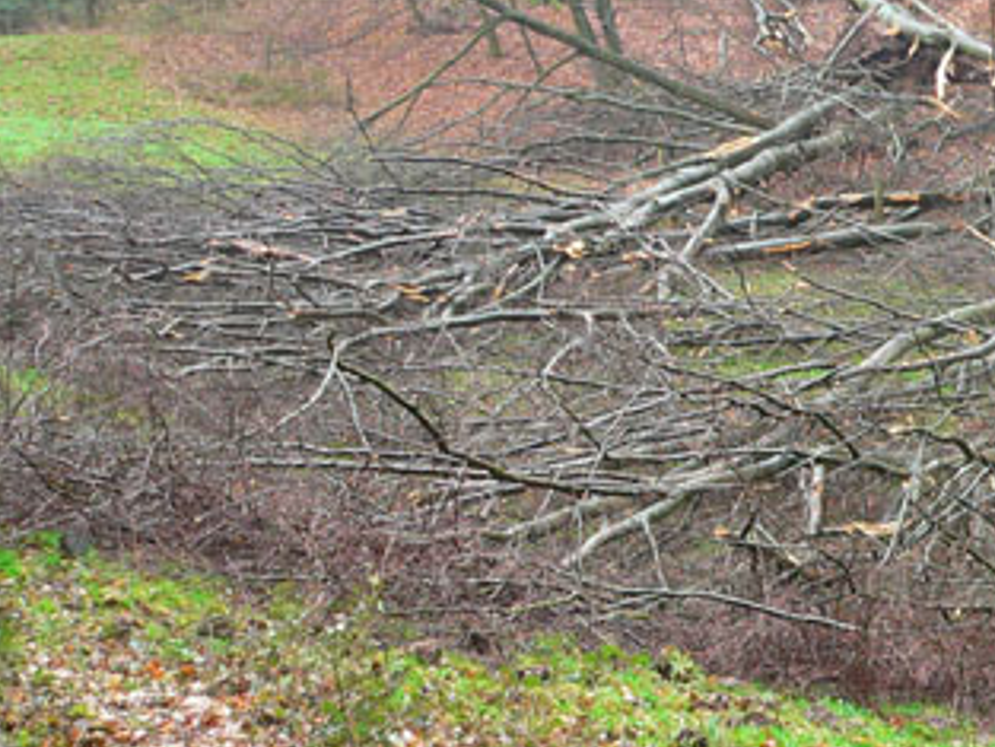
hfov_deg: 27.5
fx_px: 1984
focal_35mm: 69
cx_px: 823
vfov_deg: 21.2
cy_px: 191
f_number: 2.8
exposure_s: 1/40
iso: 200
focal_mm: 6
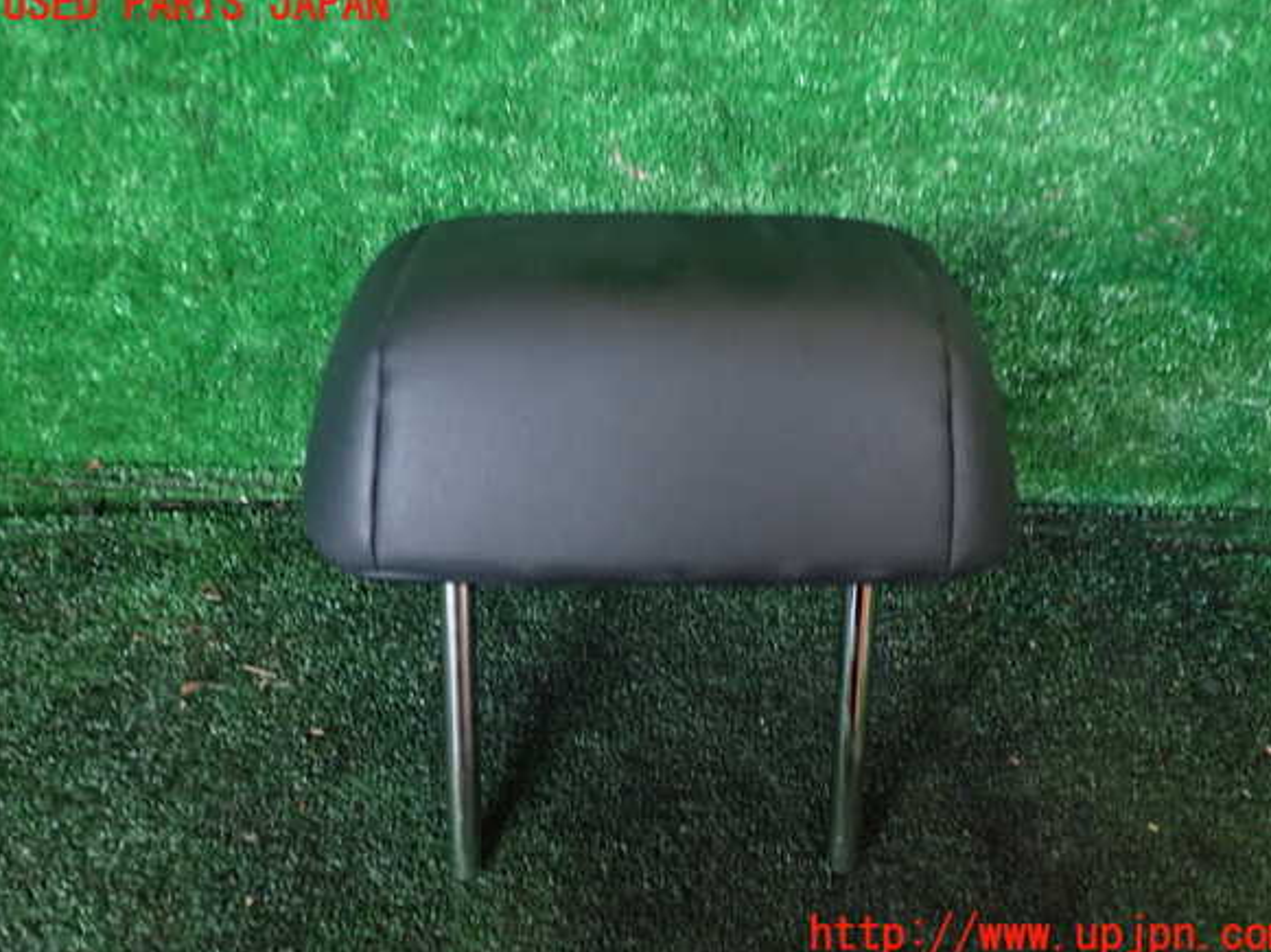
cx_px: 648
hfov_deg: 58.4
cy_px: 471
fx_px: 1138
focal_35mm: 31
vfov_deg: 45.4
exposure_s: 1/13
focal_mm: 5.4
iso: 800
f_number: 2.3
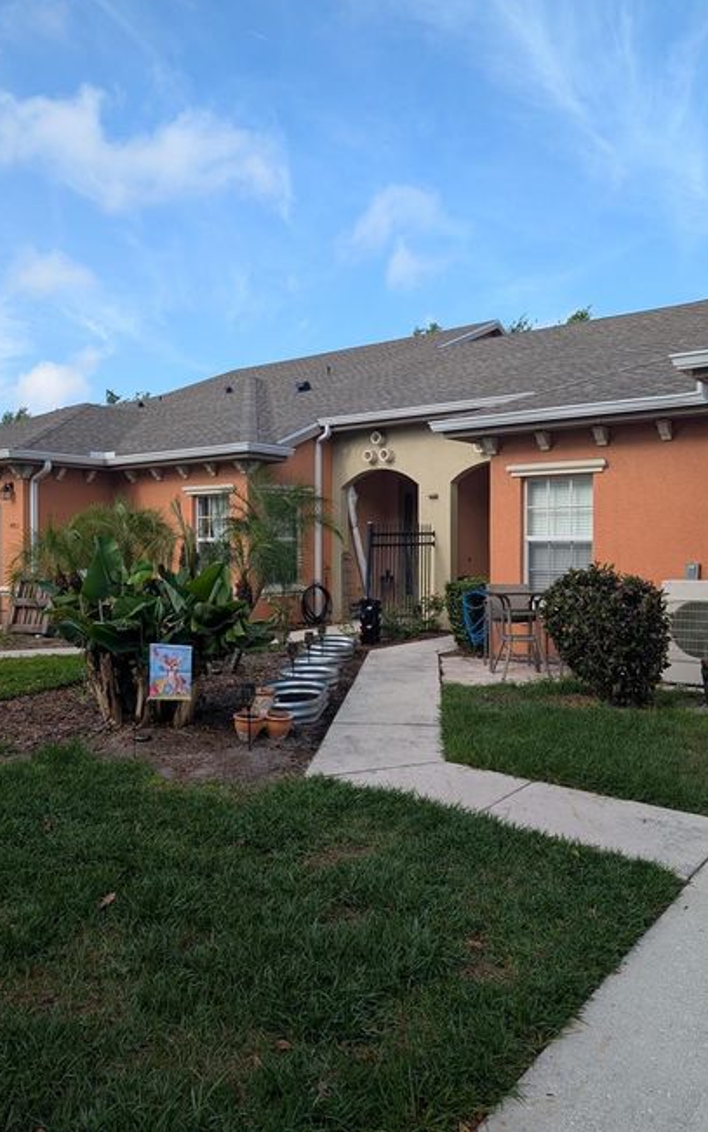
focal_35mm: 26
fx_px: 803
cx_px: 355
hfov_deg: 47.6
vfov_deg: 70.4
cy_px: 562
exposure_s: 1/559
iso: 22
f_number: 1.68
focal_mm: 6.9
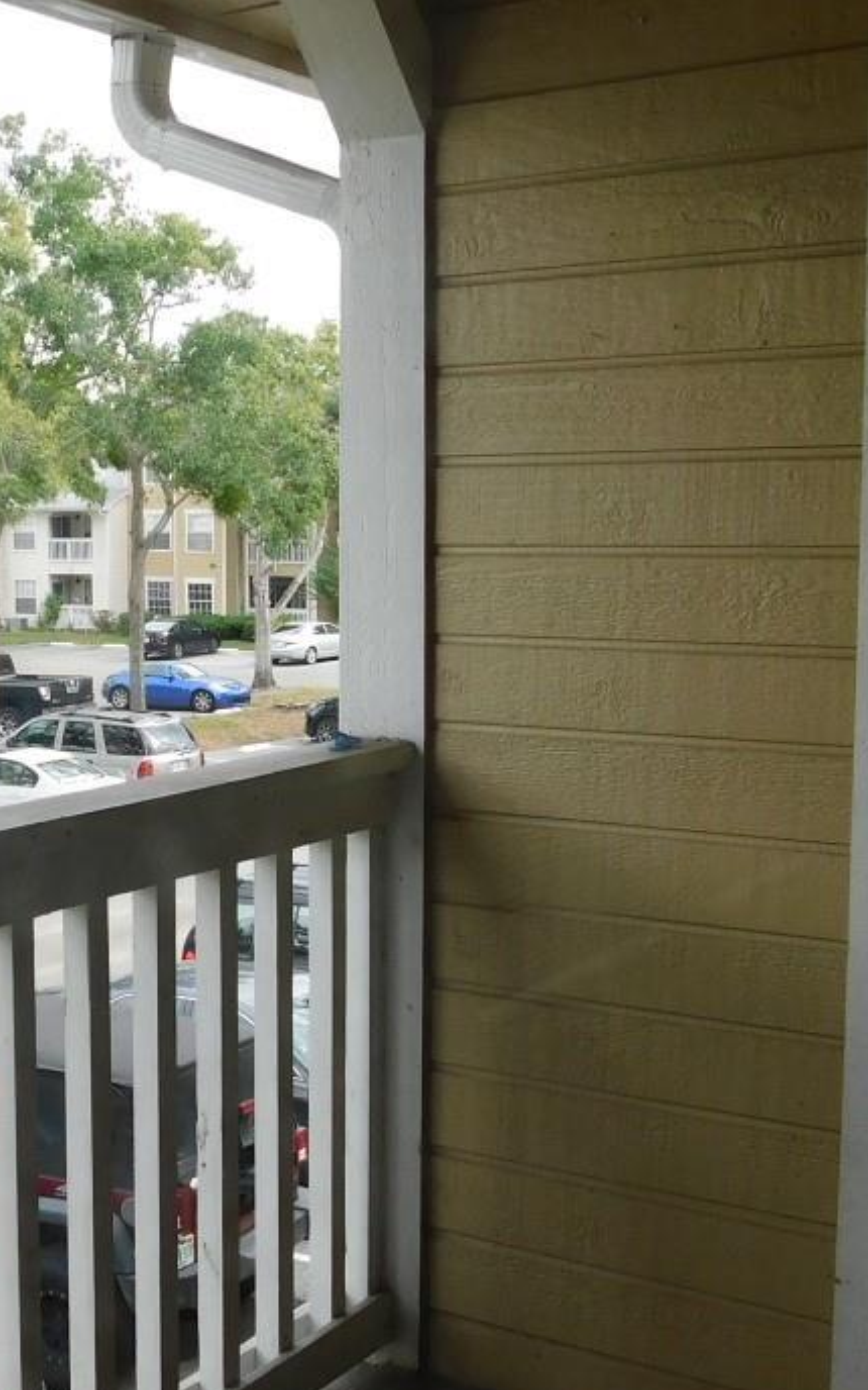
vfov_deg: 39.6
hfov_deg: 24.8
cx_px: 141
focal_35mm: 51
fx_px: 1930
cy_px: 701
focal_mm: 4
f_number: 3
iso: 125
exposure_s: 1/250
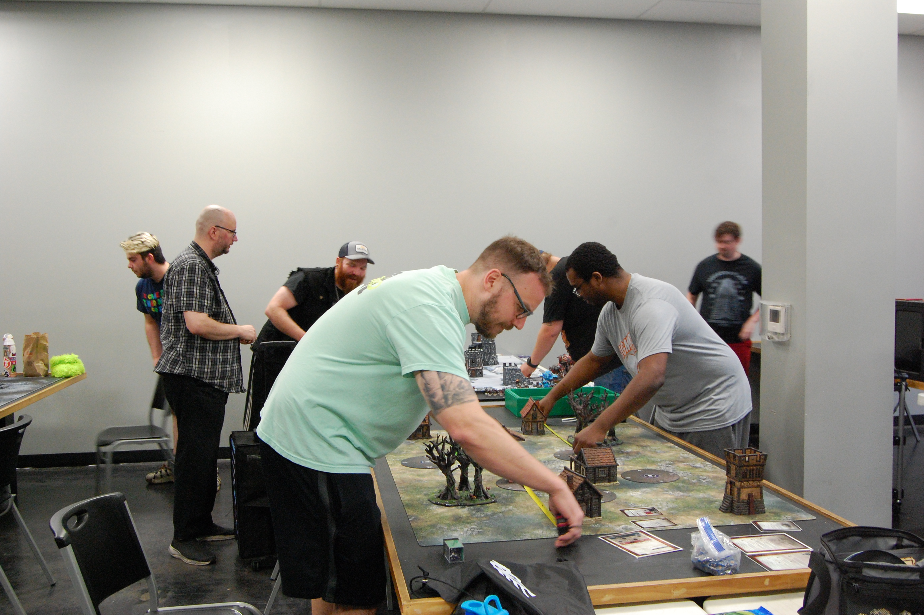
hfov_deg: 55.1
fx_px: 885
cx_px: 462
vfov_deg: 38.3
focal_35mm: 34
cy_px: 308
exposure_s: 1/25
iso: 1600
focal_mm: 23
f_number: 8
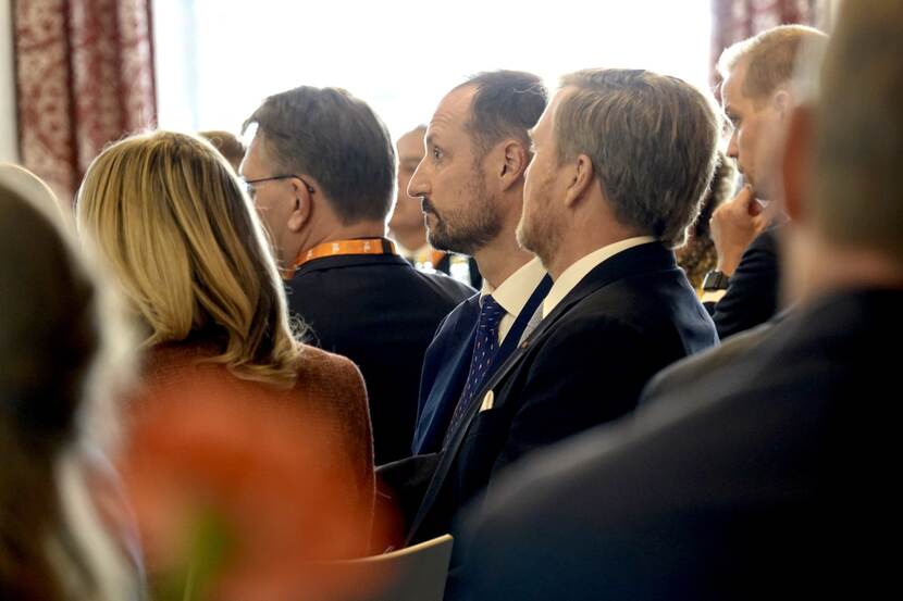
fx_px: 8025
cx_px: 452
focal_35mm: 320
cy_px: 300
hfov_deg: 6.4
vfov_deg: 4.3
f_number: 4
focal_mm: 117.29
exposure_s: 1/13
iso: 800
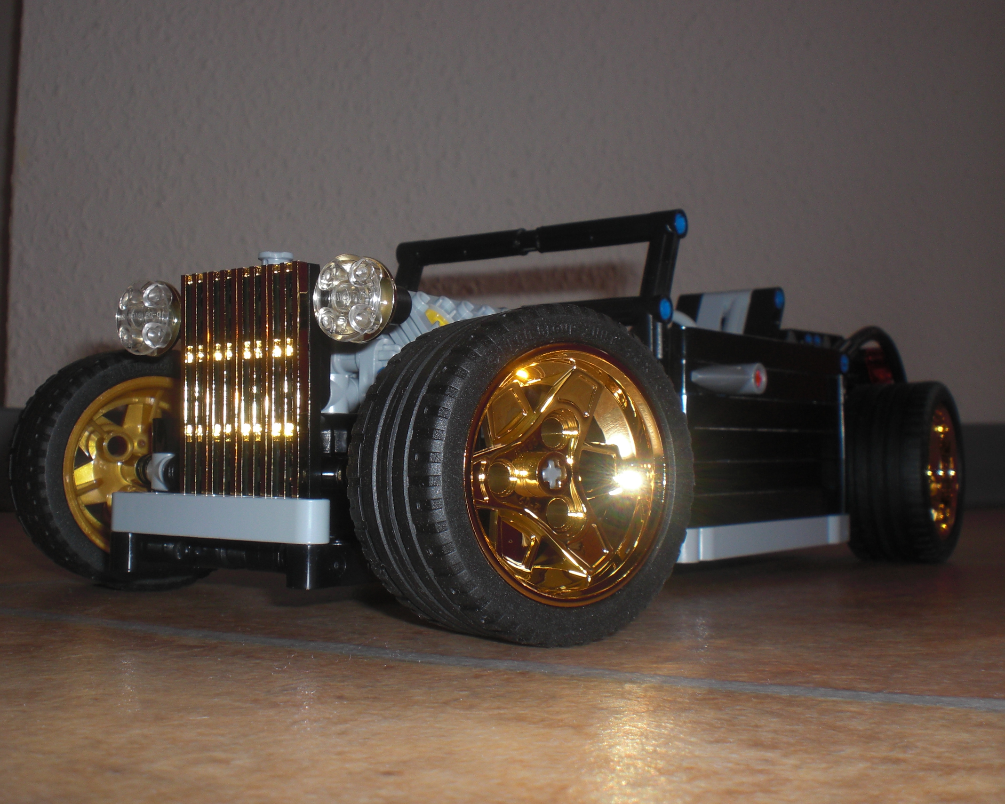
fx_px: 1190
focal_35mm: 40
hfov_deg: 45.8
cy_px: 398
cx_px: 469
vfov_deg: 37.3
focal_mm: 6.3
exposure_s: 1/30
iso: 64
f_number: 5.6
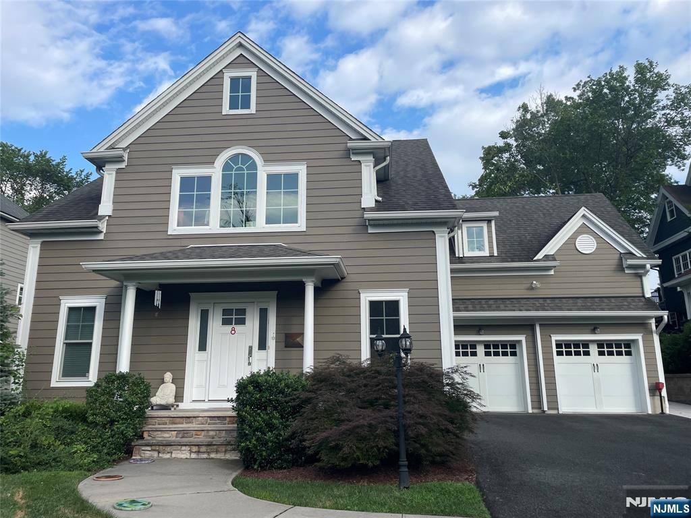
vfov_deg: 53.1
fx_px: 519
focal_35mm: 26
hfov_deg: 67.3
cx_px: 346
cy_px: 259
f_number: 1.6
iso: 32
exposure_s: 1/1770
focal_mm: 4.2
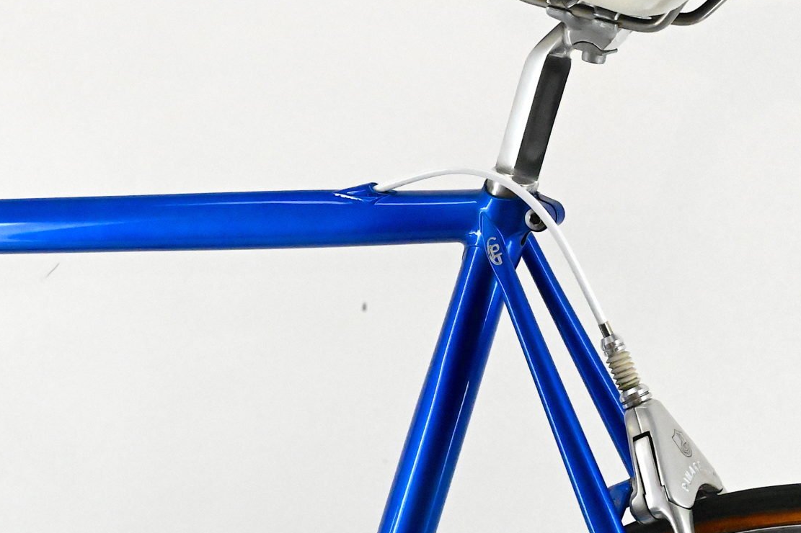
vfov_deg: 11.3
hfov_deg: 16.8
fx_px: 2691
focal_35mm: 121
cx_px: 176
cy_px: 336
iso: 22800
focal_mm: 70
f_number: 20
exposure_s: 1/640
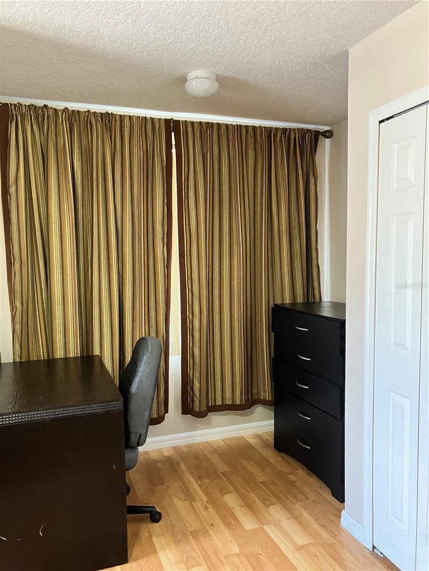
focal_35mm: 28
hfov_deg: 49.7
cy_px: 286
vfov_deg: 63.4
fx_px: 463
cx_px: 214
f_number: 1.8
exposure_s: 1/60
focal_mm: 3.99
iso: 320
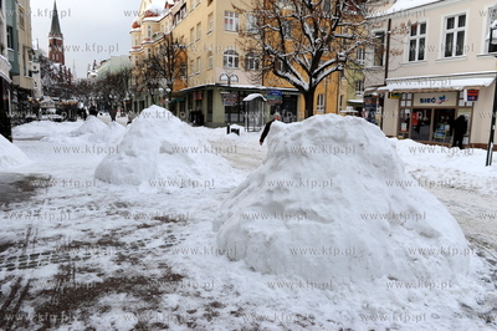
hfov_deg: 73.8
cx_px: 248
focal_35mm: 24
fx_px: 331
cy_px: 166
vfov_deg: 53.1
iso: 400
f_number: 9
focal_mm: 24
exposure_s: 1/320
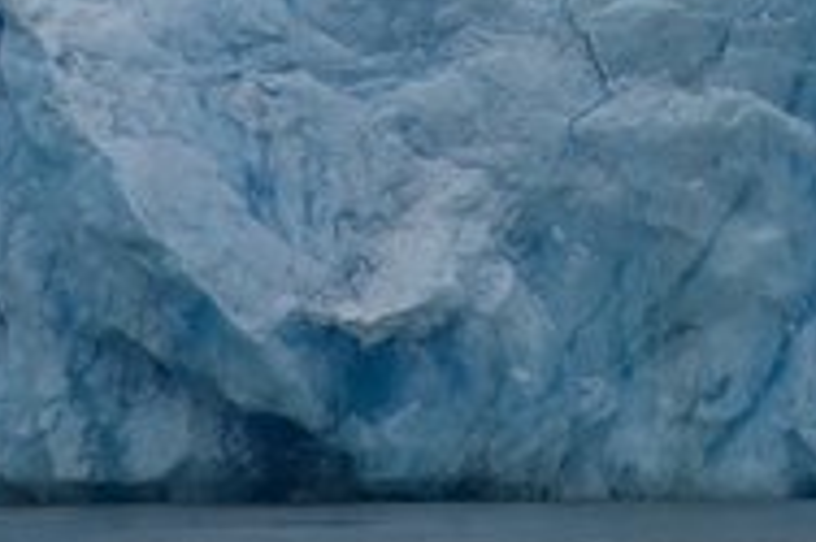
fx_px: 18525
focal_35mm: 818
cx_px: 425
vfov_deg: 1.7
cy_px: -837
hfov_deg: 2.5
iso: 100
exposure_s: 1/250
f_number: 5.6
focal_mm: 120
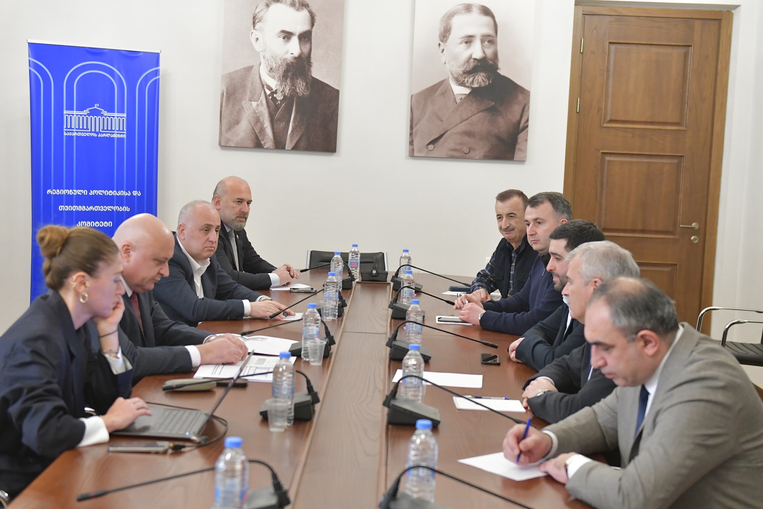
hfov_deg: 35.1
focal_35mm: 57
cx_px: 382
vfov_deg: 23.8
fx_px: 1208
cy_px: 254
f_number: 2.8
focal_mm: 38
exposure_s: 1/125
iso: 2500
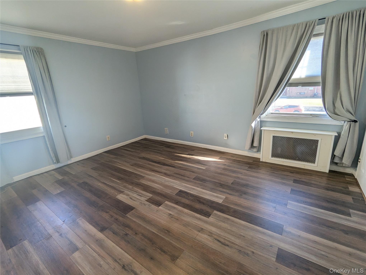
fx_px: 169
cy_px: 138
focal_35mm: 16
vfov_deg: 78.2
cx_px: 183
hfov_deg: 94.4
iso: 64
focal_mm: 2.35
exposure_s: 1/60
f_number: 2.2
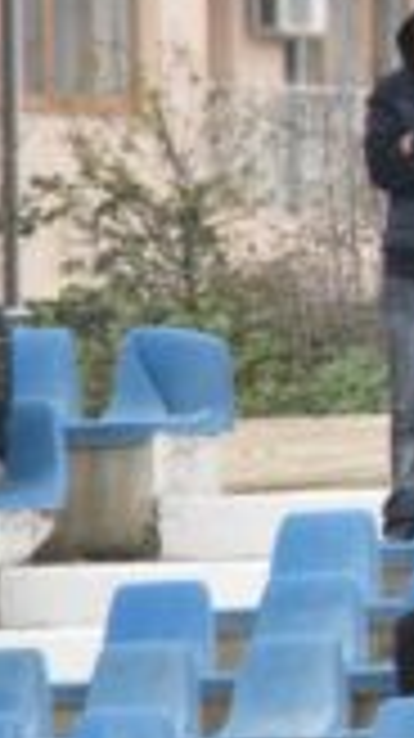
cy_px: 122
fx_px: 35338
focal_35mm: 1807
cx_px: 1400
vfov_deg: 1.2
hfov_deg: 0.7
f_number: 5.6
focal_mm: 300
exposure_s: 1/800
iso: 3200
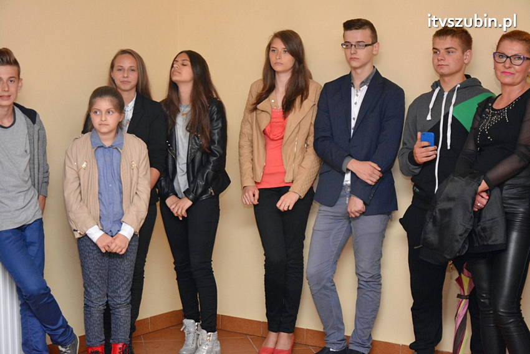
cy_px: 177
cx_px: 265
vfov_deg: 19.0
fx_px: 1061
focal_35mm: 72
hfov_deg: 28.1
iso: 3200
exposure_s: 1/60
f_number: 4.8
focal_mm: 48
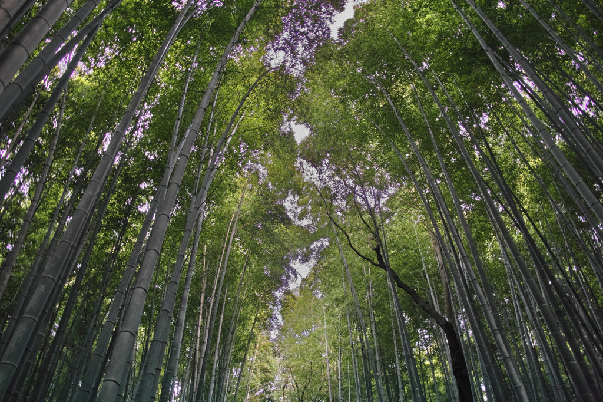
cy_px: 201
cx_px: 302
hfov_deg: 65.5
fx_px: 469
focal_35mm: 28
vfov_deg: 46.4
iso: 100
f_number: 2.8
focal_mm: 19
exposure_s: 1/25
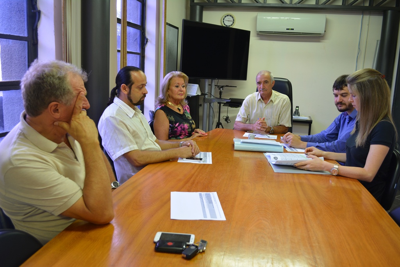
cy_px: 134
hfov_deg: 61.9
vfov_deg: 43.6
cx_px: 200
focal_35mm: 30
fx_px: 333
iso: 450
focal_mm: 20
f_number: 5
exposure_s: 1/30
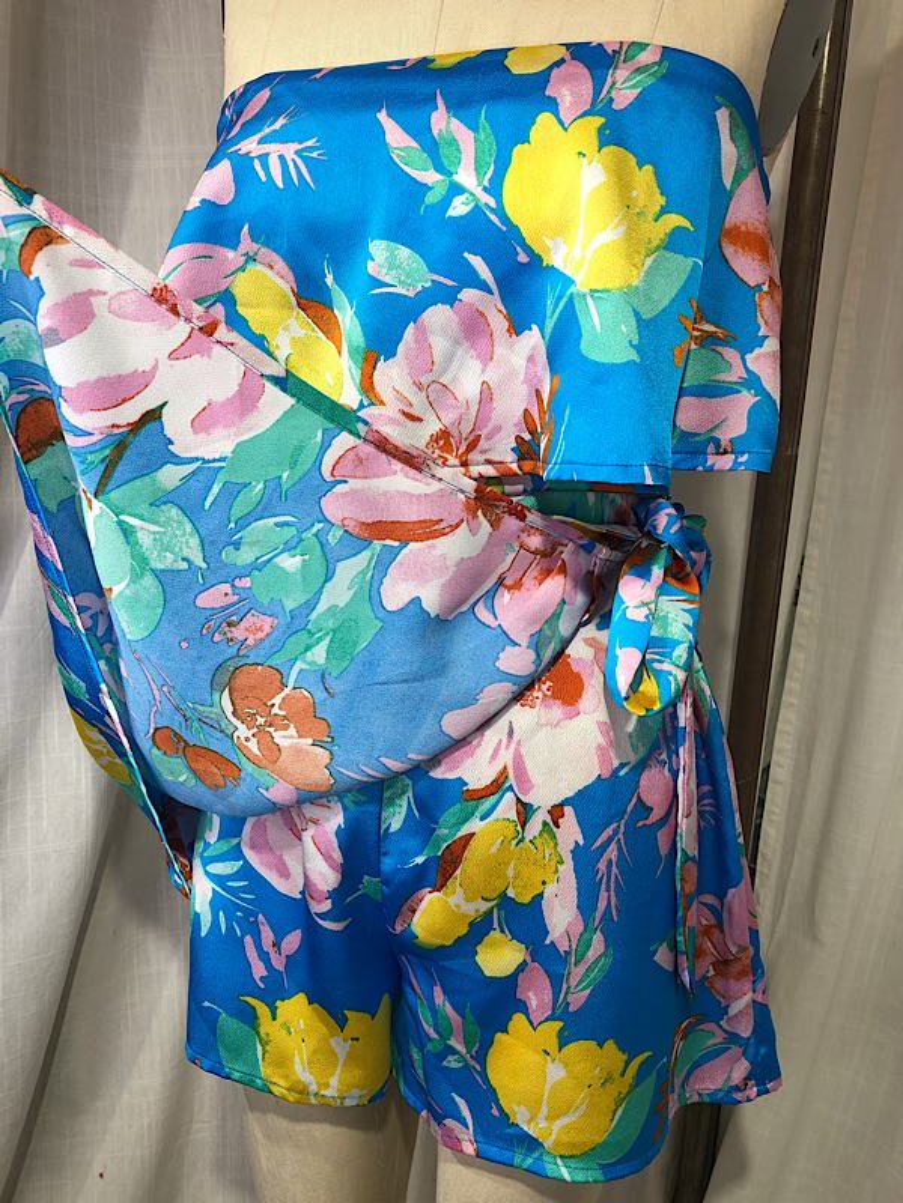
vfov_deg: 63.4
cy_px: 602
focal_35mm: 28
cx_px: 452
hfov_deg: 49.7
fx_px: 974
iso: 25
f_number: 1.8
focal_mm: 3.99
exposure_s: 1/120
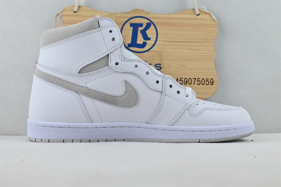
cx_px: 140
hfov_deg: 45.0
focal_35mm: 44
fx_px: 340
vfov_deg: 30.8
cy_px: 94
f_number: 4.8
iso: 100
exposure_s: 1/100
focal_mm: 29
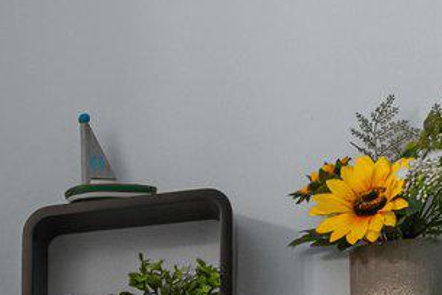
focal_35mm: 114
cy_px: 563
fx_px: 1401
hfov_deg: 13.8
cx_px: -561
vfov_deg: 11.1
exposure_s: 1/20
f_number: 8
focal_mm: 17
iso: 640
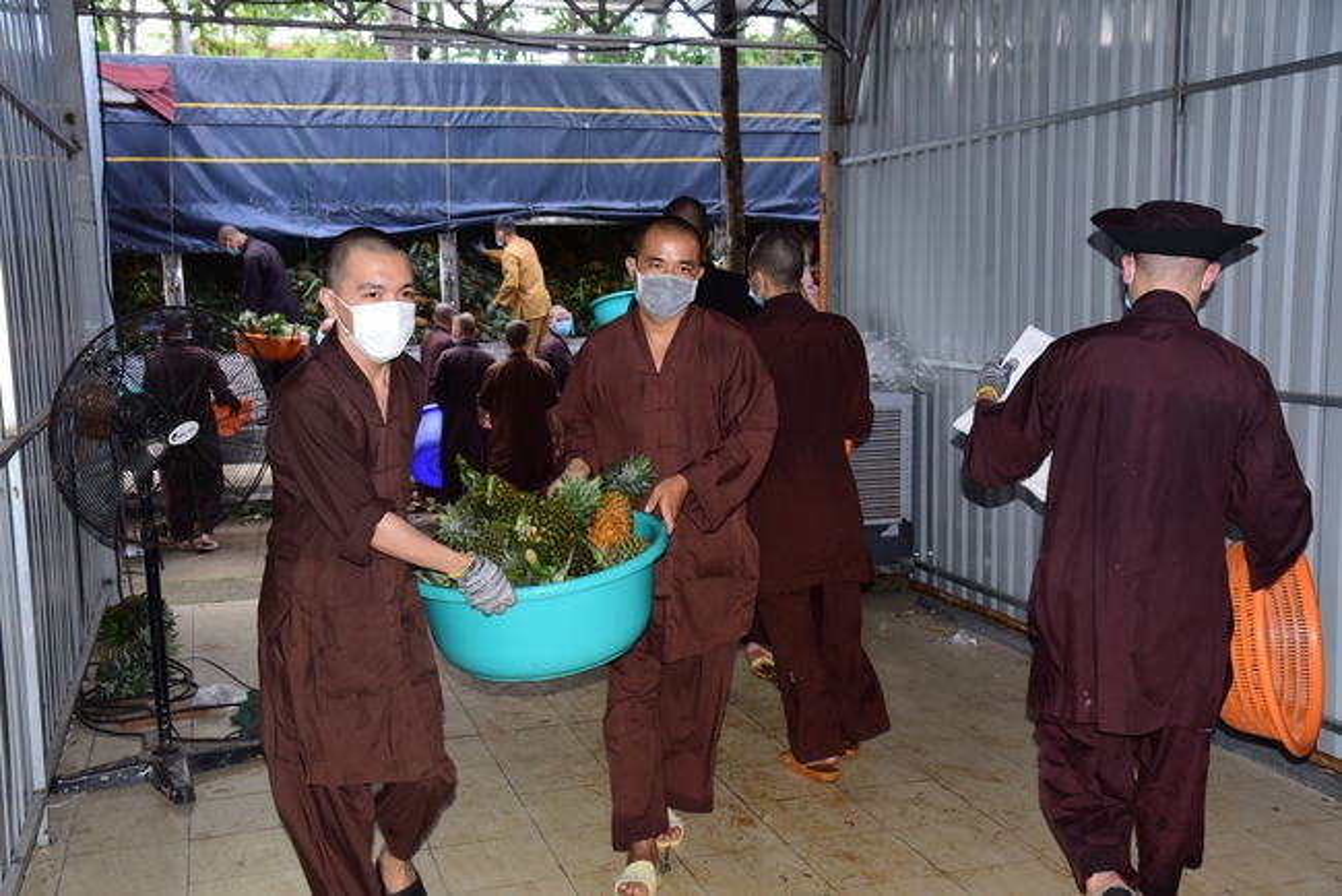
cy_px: 448
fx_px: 1417
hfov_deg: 50.7
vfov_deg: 35.1
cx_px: 671
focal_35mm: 38
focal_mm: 38
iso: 500
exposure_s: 1/100
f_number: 6.3
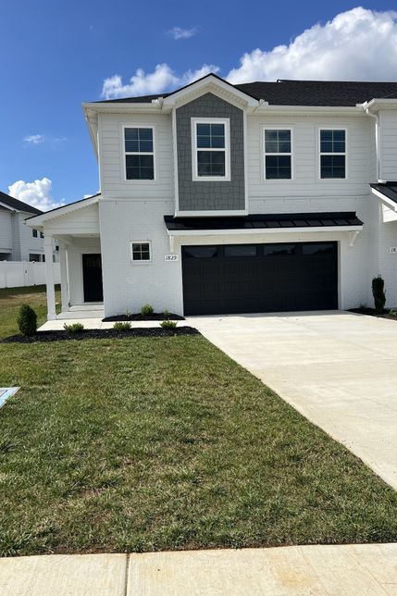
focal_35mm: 28
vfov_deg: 65.5
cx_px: 194
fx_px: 463
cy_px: 297
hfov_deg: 46.4
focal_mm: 5.7
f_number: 1.5
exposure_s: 1/5076
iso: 50
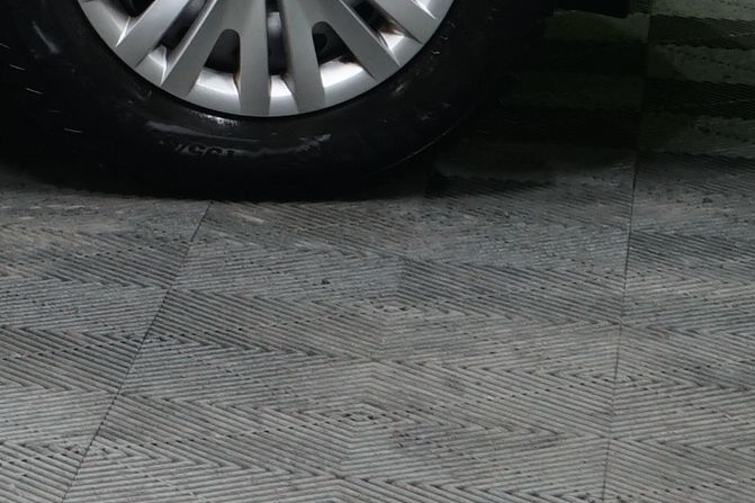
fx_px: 4675
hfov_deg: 8.5
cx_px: -981
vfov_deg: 5.9
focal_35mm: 223
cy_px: -800
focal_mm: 38
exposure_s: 1/25
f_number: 5.6
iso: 1000
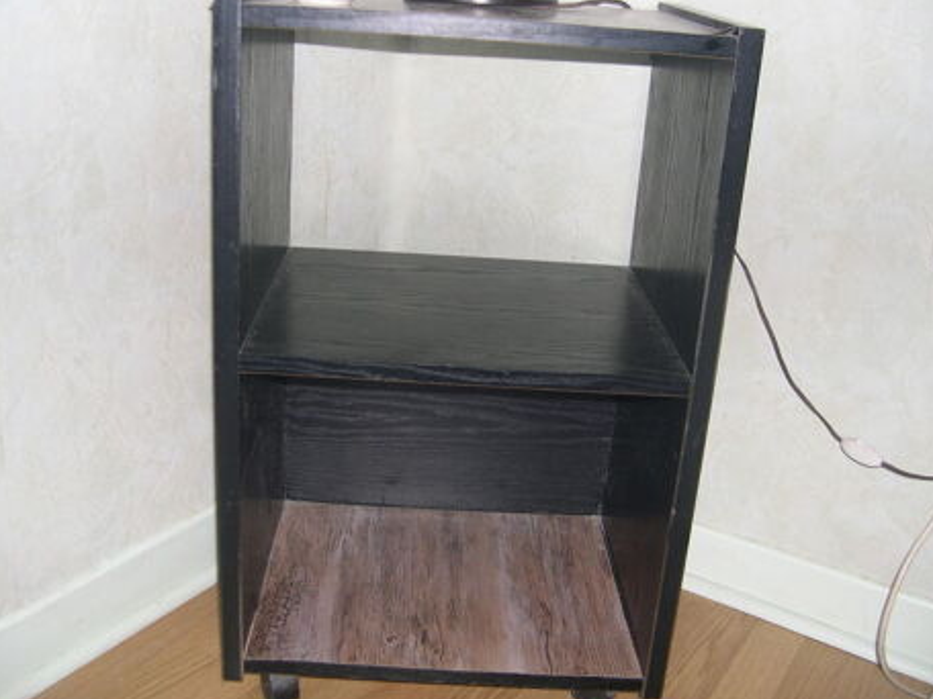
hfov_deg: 46.8
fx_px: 1078
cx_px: 450
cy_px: 345
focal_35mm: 40
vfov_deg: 36.0
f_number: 2.8
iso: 100
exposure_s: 1/60
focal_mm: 8
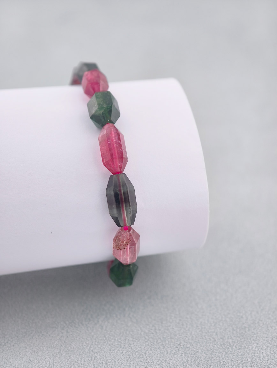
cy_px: 184
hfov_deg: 17.4
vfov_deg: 23.0
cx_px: 138
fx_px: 905
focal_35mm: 85
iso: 125
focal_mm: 22.48
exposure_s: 1/160
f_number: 2.67
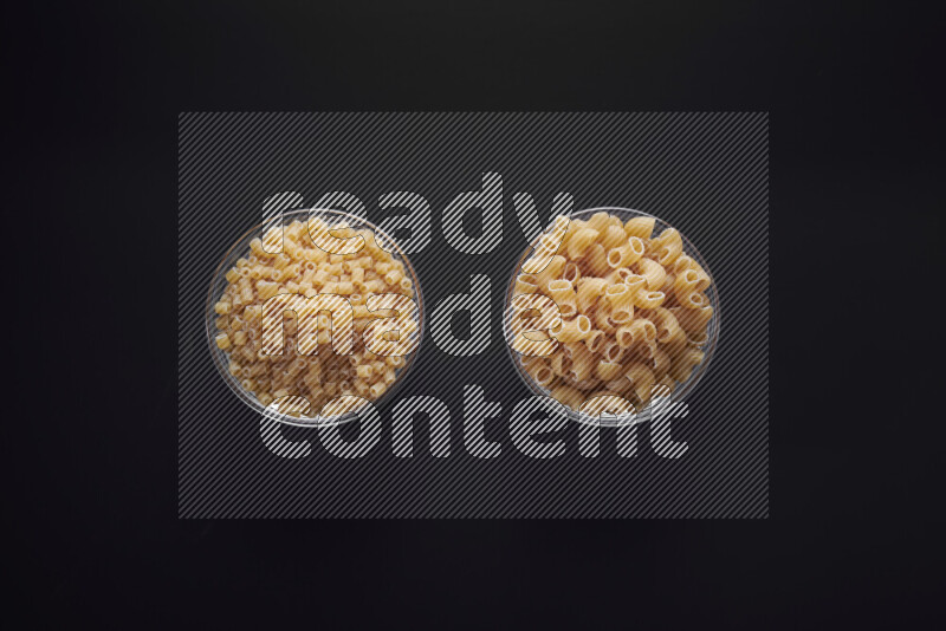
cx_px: 473
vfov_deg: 27.0
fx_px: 1314
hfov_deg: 39.6
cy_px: 316
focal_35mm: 50
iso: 100
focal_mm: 50
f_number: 8
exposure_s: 1/100
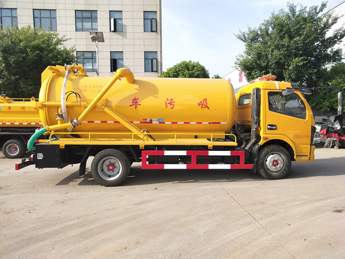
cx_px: 172
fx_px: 299
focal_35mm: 30
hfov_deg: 60.0
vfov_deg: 46.8
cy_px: 130
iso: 50
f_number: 1.8
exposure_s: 1/977
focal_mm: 3.95
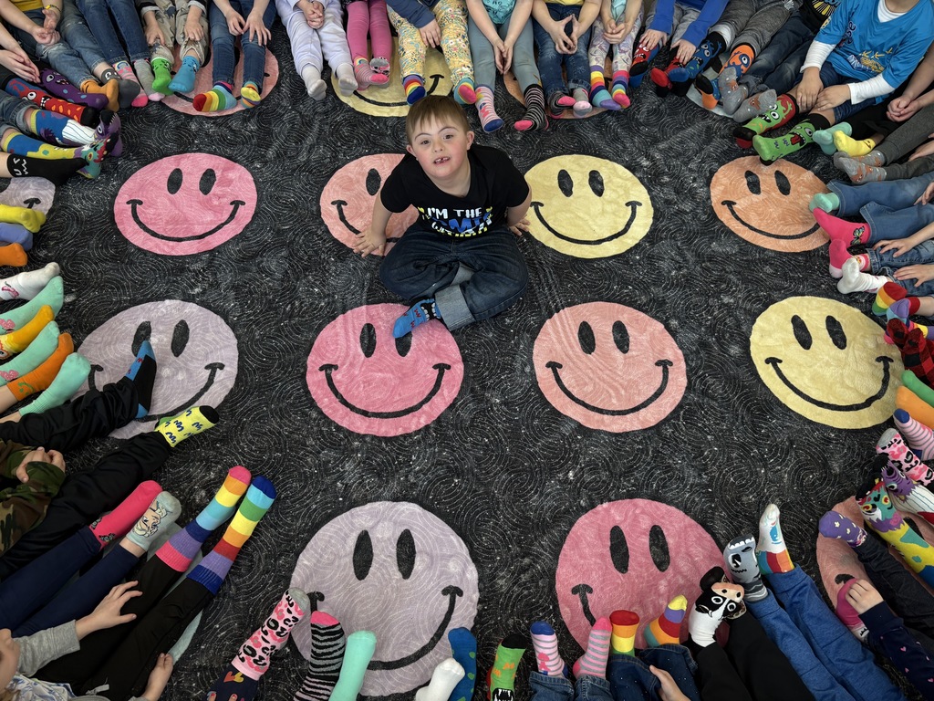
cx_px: 467
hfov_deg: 67.3
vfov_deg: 53.1
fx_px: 702
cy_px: 350
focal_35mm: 26
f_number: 1.6
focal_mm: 5.96
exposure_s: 1/121
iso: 80
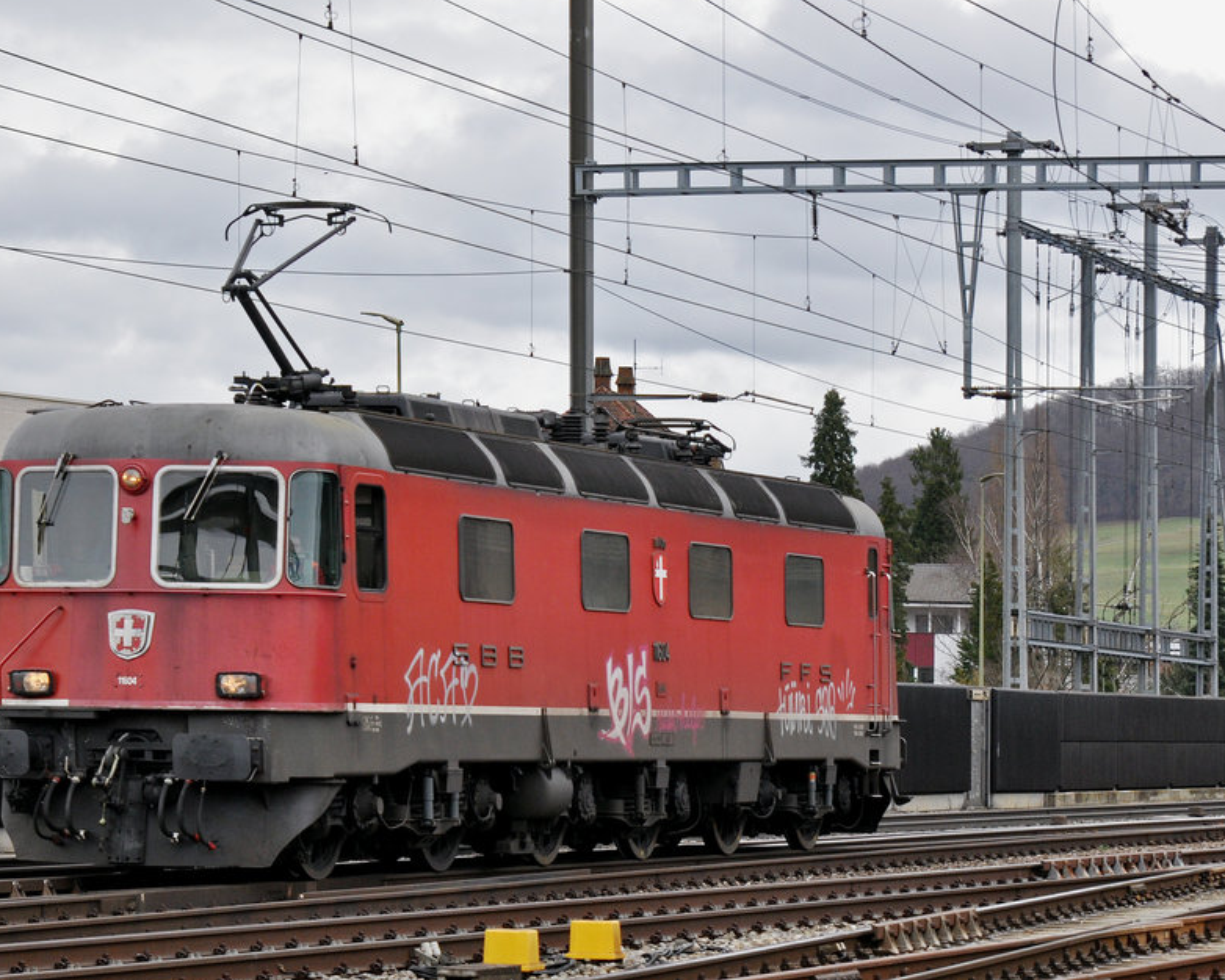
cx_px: 634
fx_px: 5476
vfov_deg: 10.2
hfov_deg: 12.8
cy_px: 513
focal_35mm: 151
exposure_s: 1/800
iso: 400
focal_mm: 70
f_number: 5
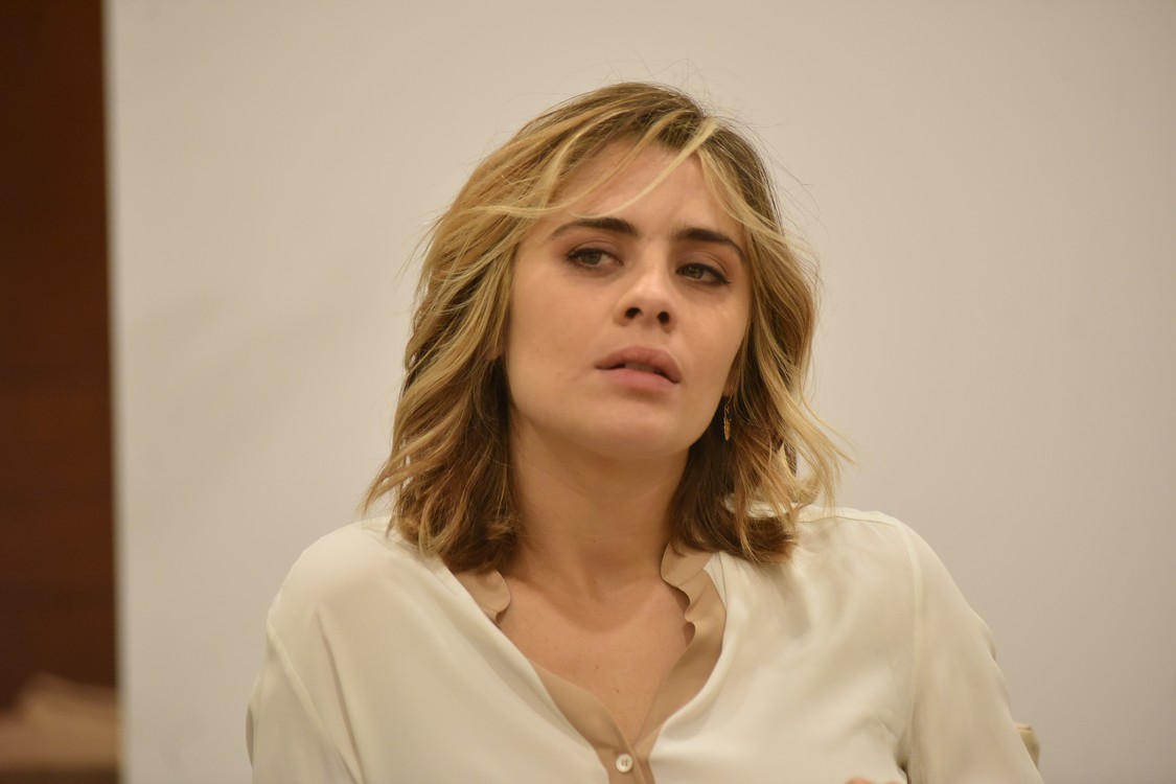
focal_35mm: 170
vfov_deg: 8.1
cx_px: 588
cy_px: 392
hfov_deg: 12.1
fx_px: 5553
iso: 3200
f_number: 3.2
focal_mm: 170
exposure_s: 1/250
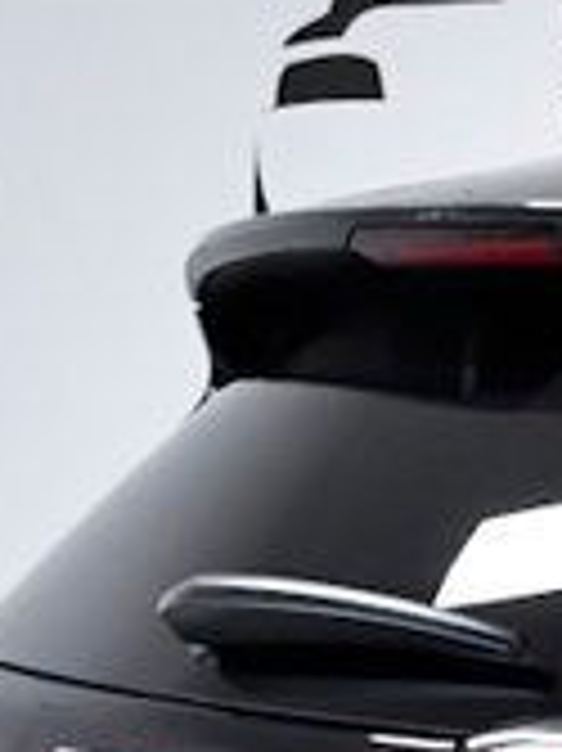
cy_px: 1254
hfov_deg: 6.6
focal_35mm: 201
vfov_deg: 9.5
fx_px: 4357
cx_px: 1767
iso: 2500
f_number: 8
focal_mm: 23
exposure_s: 1/250
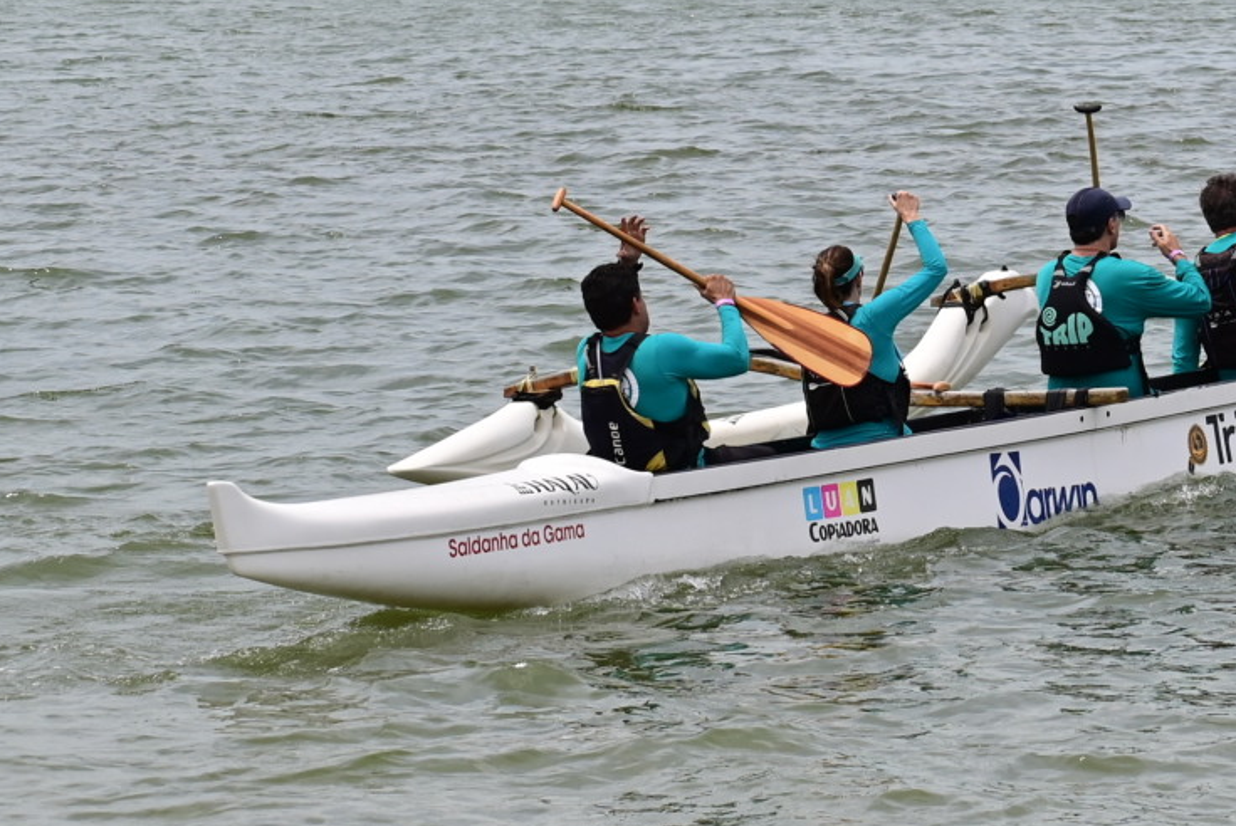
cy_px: 140
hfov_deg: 9.4
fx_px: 7525
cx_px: 1075
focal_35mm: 219
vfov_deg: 6.3
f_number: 9
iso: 320
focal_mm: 70
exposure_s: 1/1250
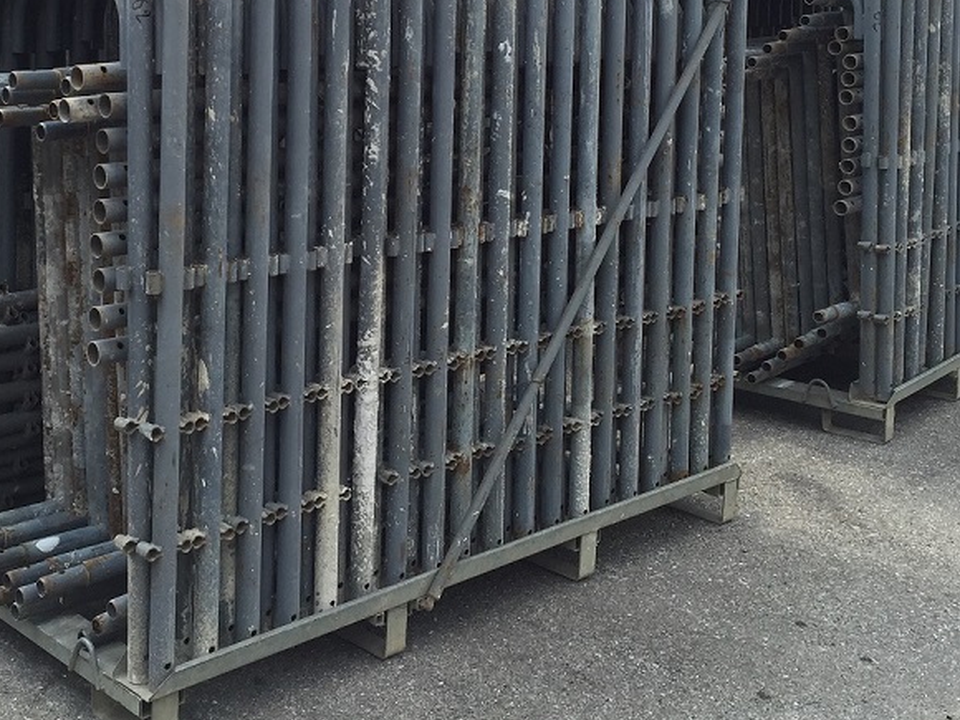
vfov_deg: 28.3
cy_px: 118
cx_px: 331
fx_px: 1387
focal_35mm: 50
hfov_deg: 37.8
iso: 32
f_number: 2.2
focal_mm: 4.15
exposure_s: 1/542
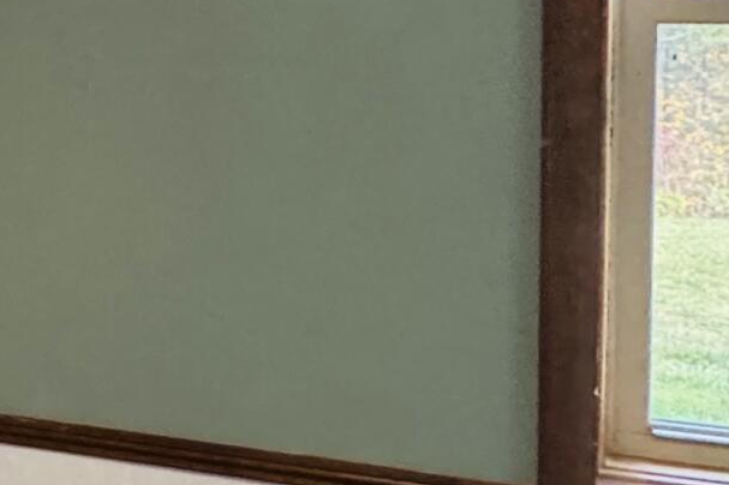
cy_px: 68
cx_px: -121
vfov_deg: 18.7
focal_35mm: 72
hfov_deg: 25.5
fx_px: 1457
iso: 500
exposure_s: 1/60
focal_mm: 2.22
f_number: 2.2
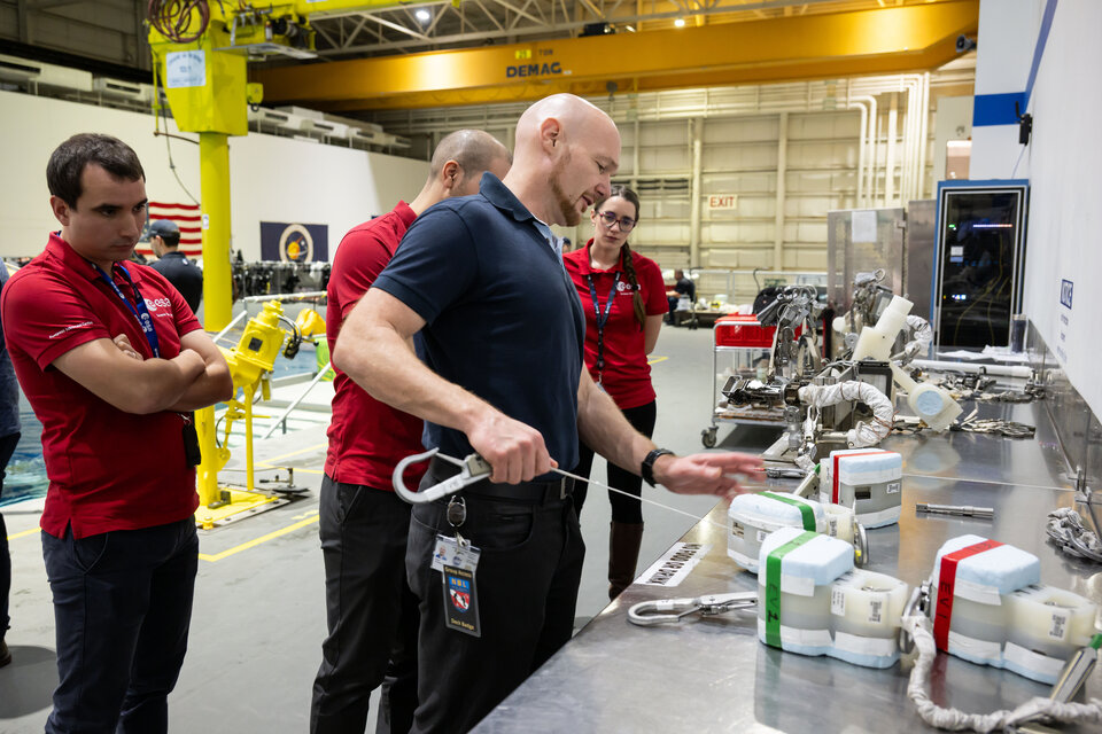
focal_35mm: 30
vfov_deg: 43.6
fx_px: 918
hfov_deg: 61.9
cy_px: 367
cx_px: 551
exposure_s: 1/80
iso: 3200
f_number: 4
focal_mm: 30
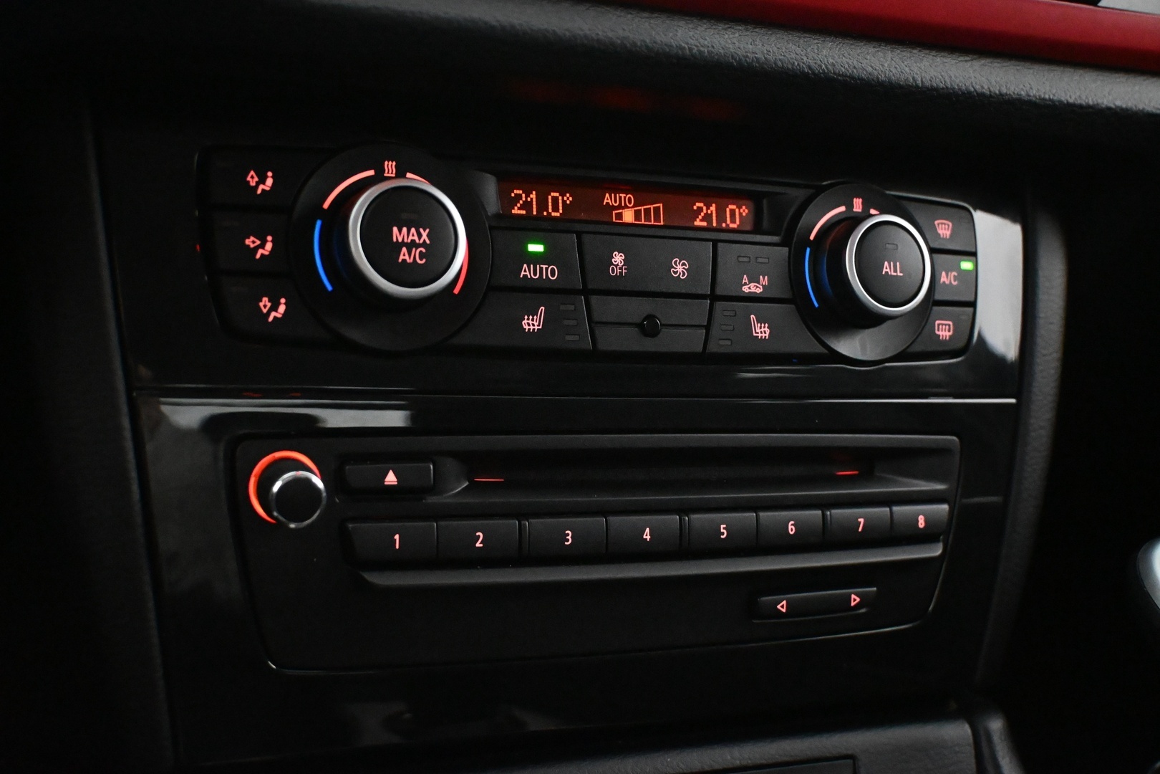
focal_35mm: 44
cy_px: 387
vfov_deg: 30.8
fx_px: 1402
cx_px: 580
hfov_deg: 45.0
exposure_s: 1/50
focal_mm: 29
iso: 14400
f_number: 4.8
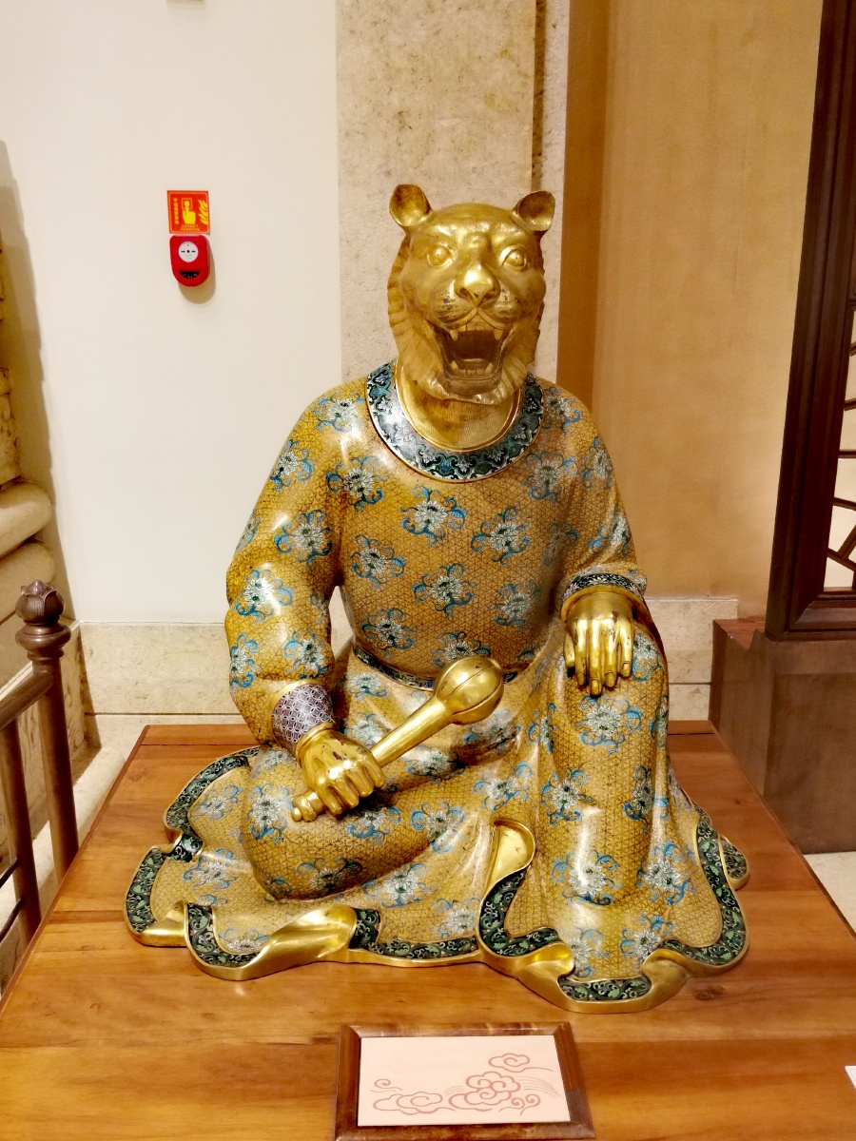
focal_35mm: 31
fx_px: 1022
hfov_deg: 45.4
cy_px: 570
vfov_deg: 58.4
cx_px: 428
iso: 400
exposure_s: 1/50
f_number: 1.4
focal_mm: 4.66
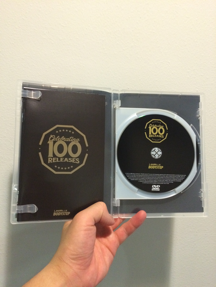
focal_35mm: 29
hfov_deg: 48.2
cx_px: 108
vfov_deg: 61.7
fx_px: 241
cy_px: 144
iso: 320
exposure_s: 1/30
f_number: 2.2
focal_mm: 4.15
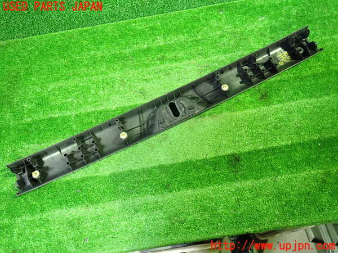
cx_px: 169
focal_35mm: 25
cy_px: 126
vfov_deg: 54.9
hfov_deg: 69.4
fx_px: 244
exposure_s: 1/25
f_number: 2
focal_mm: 4.5
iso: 800
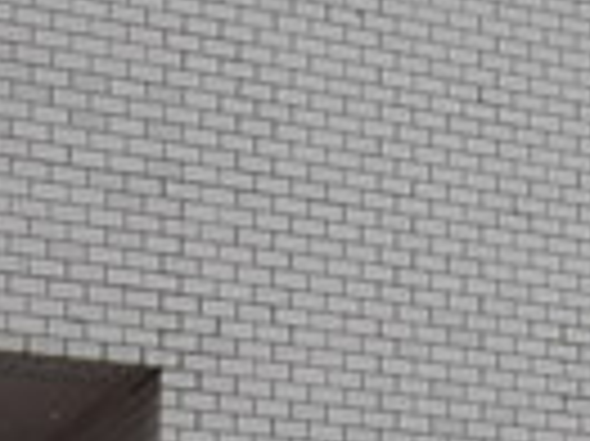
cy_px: 758
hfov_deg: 14.7
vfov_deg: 10.5
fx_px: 2282
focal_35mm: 134
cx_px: 378
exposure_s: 1/320
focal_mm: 6.3
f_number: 3.7
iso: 80
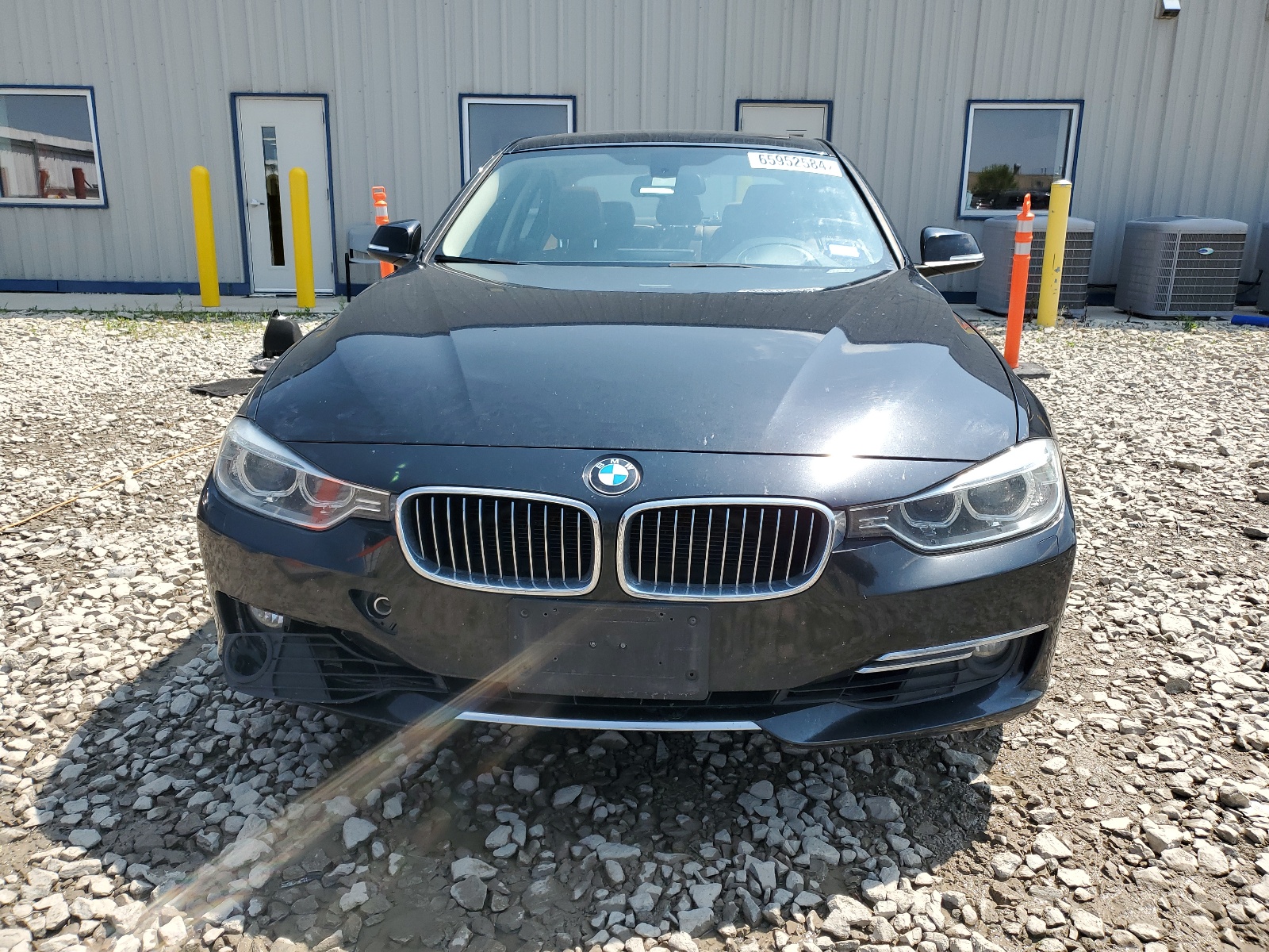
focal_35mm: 26
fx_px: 953
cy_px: 476
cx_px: 634
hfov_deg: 67.3
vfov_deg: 53.1
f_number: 1.5
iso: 50
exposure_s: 1/2000
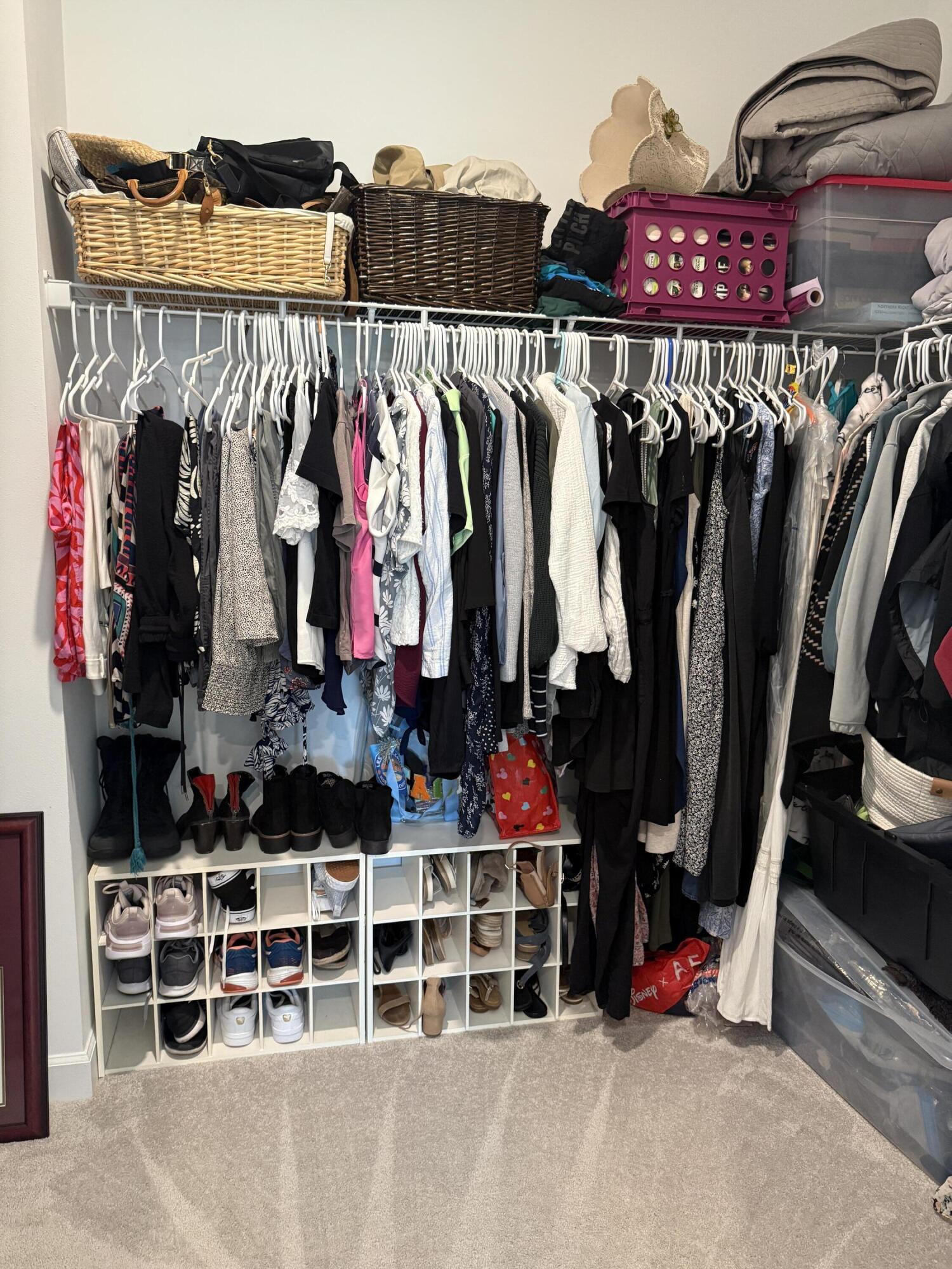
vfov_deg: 71.6
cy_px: 634
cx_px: 476
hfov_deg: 56.8
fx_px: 880
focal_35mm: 24
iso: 400
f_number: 1.78
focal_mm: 6.76
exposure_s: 1/60
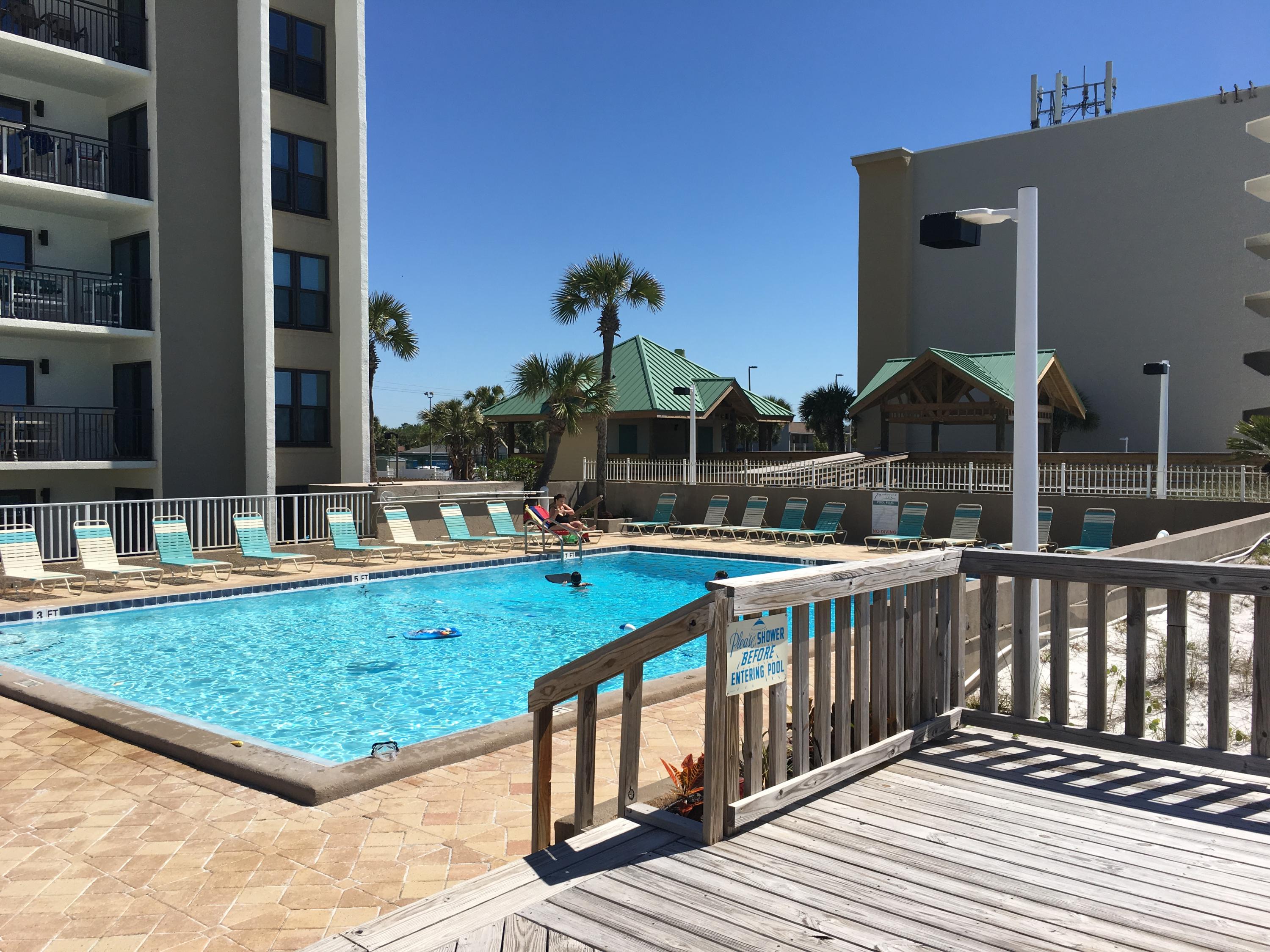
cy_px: 476
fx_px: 1064
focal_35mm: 29
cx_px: 635
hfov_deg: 61.7
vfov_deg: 48.2
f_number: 2.2
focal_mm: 4.15
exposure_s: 1/2481
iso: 25
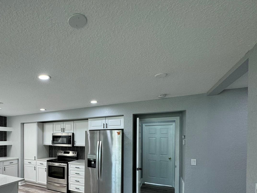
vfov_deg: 60.6
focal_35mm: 21
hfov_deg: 74.2
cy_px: 140
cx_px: 69
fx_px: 156
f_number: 2.2
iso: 100
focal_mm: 2.22
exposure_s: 1/120
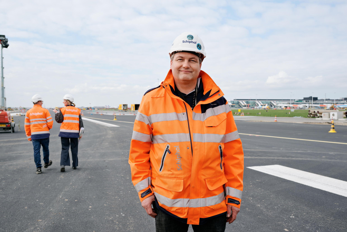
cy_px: 119
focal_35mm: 37
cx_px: 172
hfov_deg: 51.9
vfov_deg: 35.9
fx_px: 357
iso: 64
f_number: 6.3
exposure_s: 1/200
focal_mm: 36
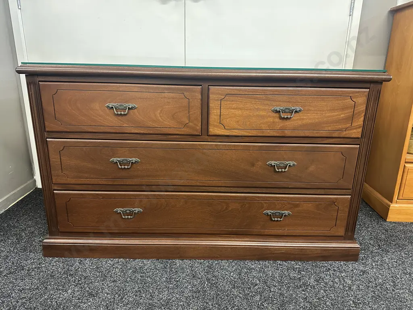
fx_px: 286
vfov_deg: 56.8
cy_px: 155
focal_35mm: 24
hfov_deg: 71.6
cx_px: 206
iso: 500
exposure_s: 1/50
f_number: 1.78
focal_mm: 6.86
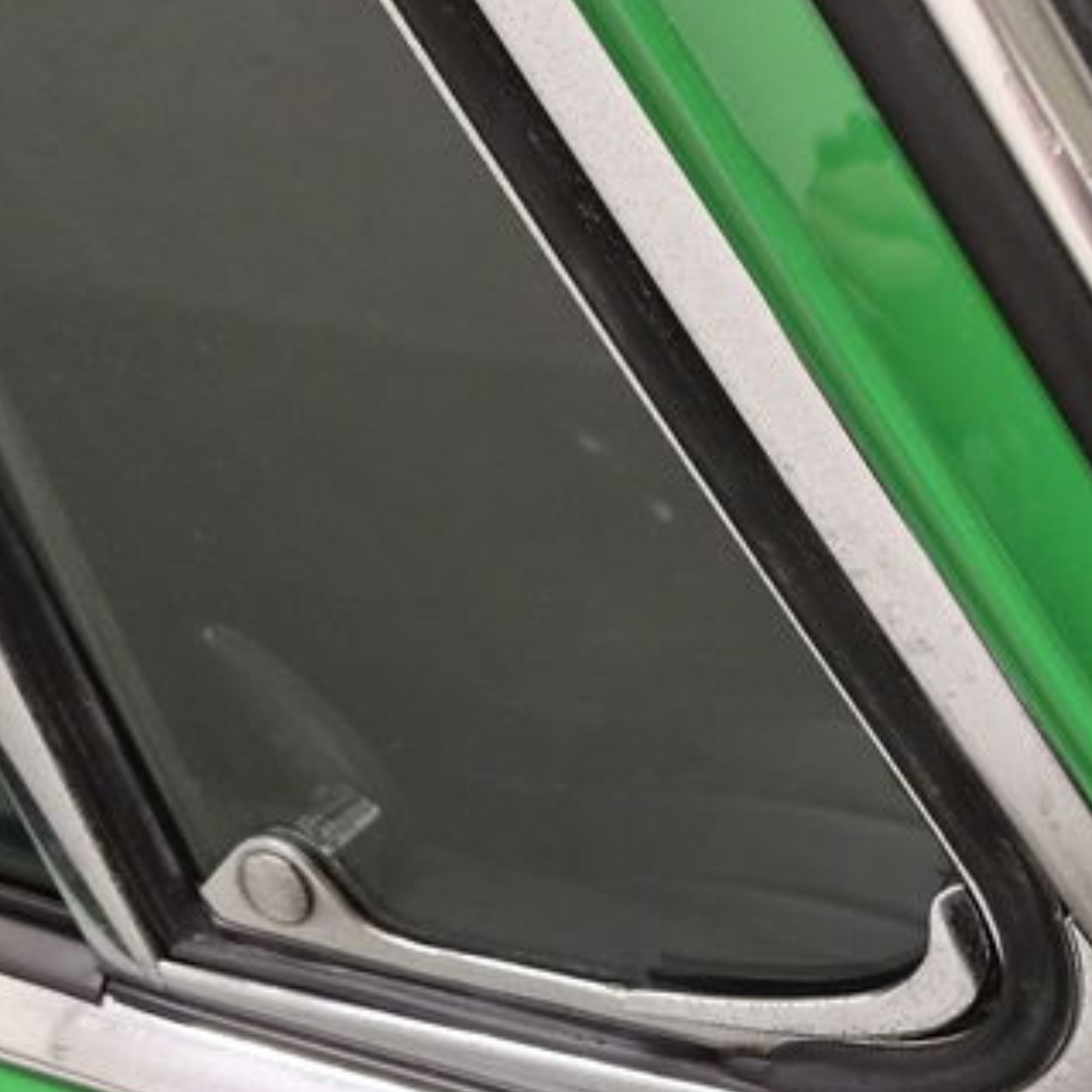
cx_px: 935
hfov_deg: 33.3
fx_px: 1749
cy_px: 839
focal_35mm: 49
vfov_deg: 33.9
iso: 800
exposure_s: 1/100
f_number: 1.8
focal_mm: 5.4
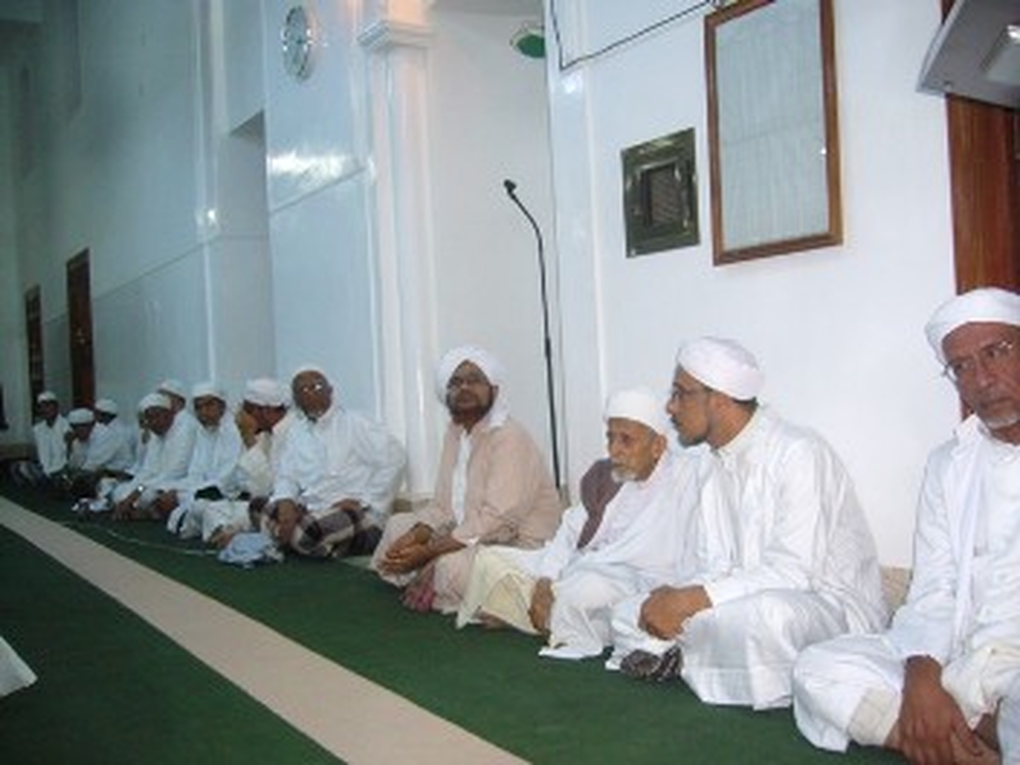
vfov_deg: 40.7
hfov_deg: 52.6
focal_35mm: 35
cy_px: 382
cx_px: 510
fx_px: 1031
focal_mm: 5.8
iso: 200
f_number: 2.8
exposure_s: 1/30
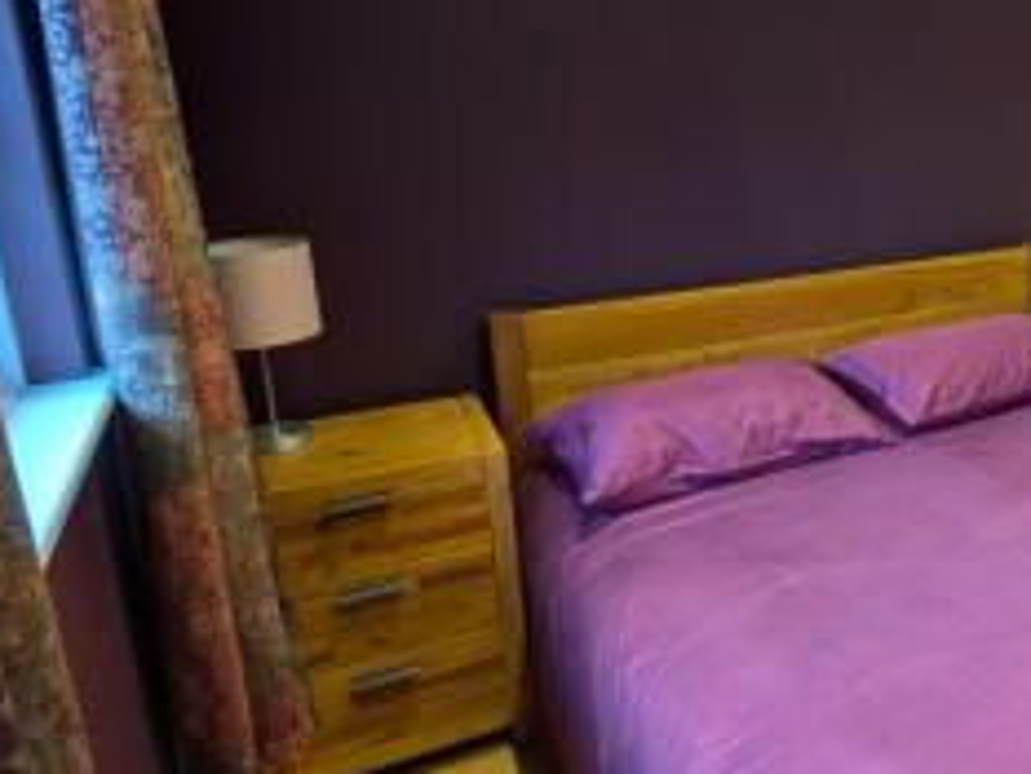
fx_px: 1043
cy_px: 290
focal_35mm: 35
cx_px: 967
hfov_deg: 46.4
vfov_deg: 40.4
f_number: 2.2
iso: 102
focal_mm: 1.83
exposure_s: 1/24
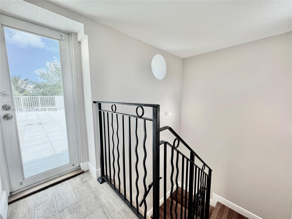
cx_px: 146
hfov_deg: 102.1
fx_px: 118
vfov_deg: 85.7
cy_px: 110
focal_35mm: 14
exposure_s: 1/120
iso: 100
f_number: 2.2
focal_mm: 2.22
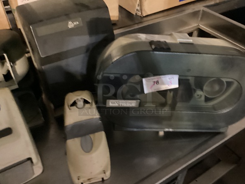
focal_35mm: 32
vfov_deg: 44.2
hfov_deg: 56.8
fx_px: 227
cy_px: 94
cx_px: 125
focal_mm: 3.3
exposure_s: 1/15
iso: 800
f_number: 2.4
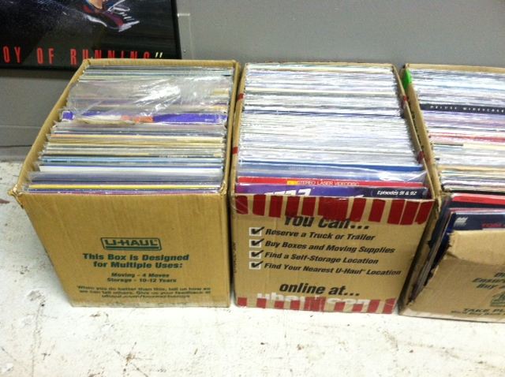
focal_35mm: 35
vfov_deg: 40.6
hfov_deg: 52.7
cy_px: 188
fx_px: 510
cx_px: 252
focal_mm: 3.85
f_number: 2.8
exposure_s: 1/15
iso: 160
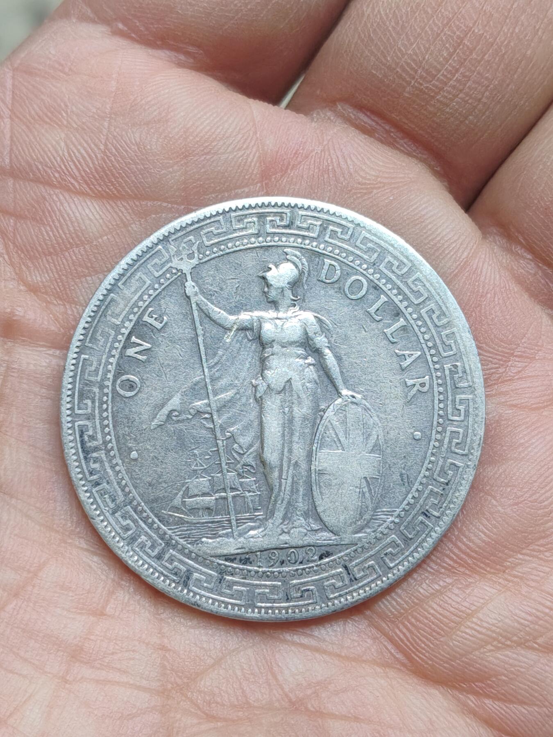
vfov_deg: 37.5
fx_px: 1086
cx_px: 276
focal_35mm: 51
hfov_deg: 28.6
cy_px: 368
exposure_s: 1/60
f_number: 1.88
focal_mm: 4.84
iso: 767
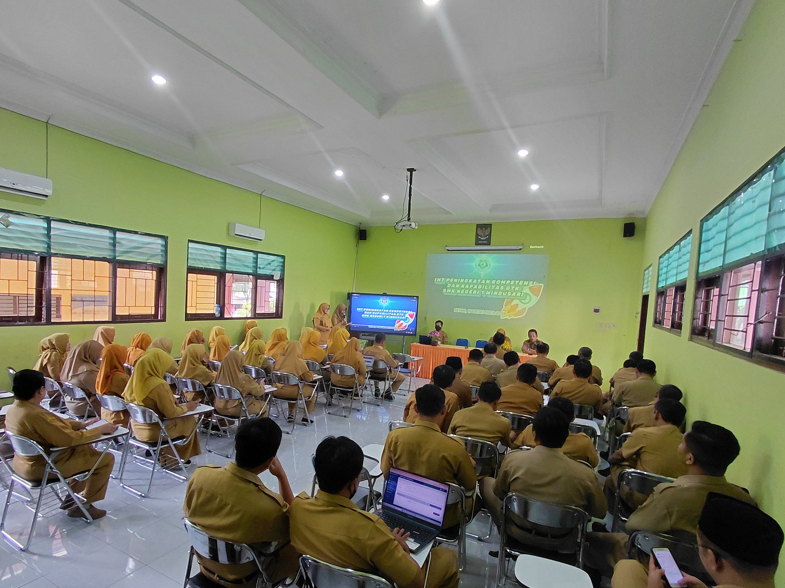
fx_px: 431
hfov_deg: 84.5
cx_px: 359
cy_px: 324
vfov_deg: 68.5
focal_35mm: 19
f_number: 2.2
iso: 160
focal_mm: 1.64
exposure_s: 1/50
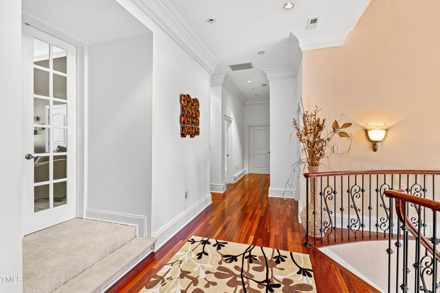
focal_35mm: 15
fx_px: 183
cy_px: 146
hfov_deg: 100.4
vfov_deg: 77.3
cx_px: 220
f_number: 8
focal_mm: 10
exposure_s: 1/1.67
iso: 100
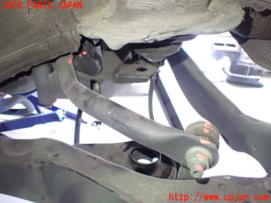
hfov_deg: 60.0
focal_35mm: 30
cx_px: 136
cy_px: 102
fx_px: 235
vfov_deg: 46.8
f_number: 2.3
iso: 1000
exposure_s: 1/30
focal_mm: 5.4
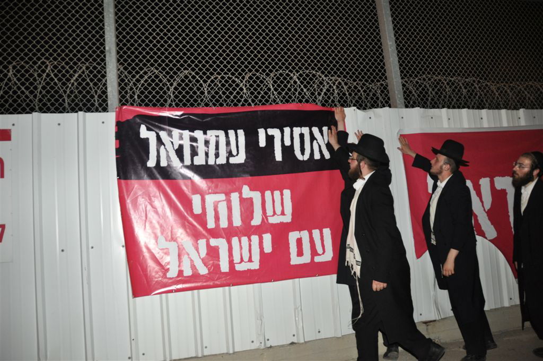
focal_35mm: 27
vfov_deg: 47.8
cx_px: 272
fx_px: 407
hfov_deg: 67.4
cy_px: 180
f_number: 4
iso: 800
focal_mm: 18
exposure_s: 1/60
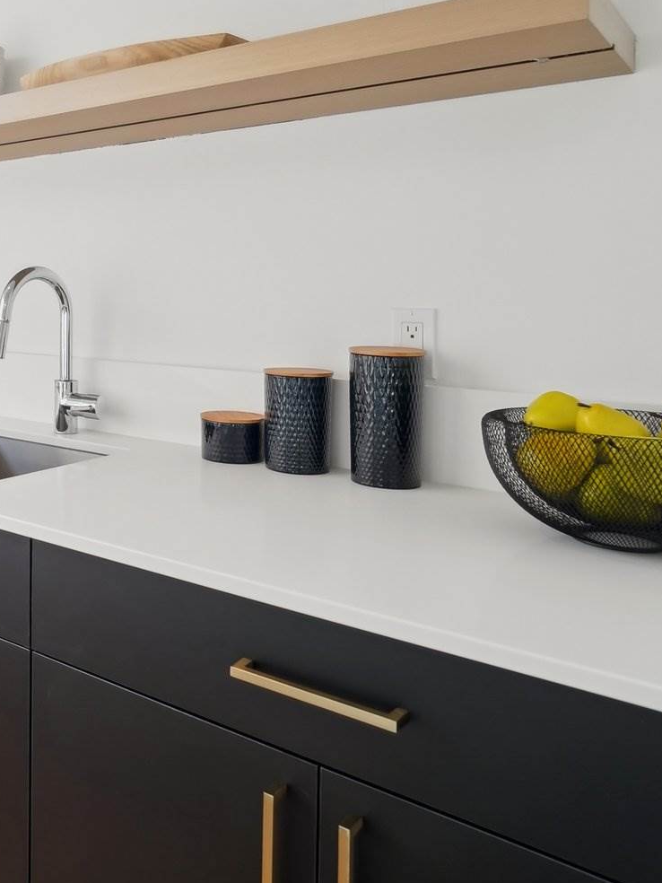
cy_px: 308
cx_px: -28
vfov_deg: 55.8
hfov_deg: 38.3
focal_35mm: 32
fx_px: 816
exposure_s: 1/80
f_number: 8
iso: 800
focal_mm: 16
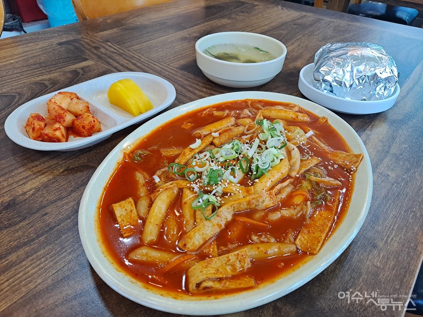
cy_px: 158
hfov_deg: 71.6
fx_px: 293
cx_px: 212
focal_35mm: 24
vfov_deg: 56.8
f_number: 1.8
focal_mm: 5.23
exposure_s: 1/60
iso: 64
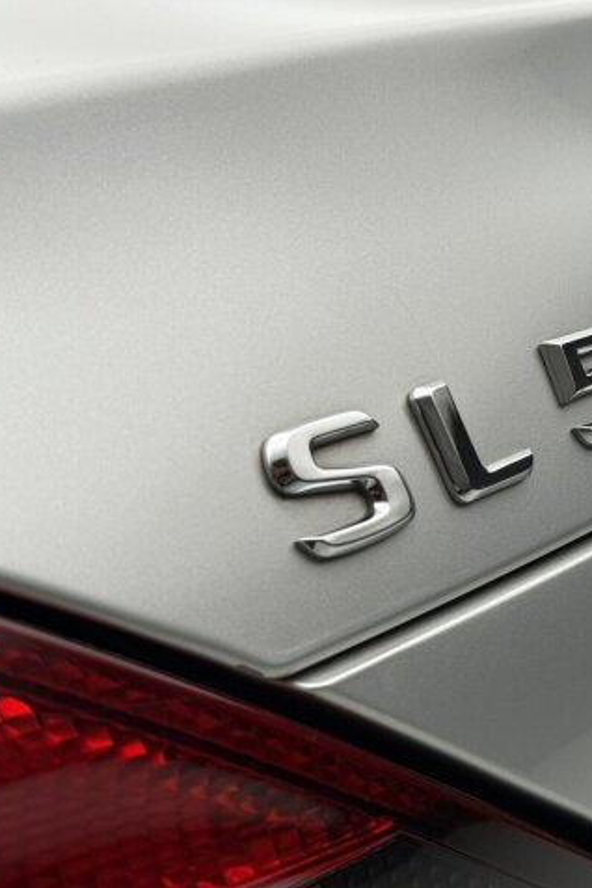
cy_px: 443
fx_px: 1653
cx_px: 512
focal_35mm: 67
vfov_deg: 30.1
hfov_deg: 20.0
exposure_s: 1/99
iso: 100
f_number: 1.78
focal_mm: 6.76
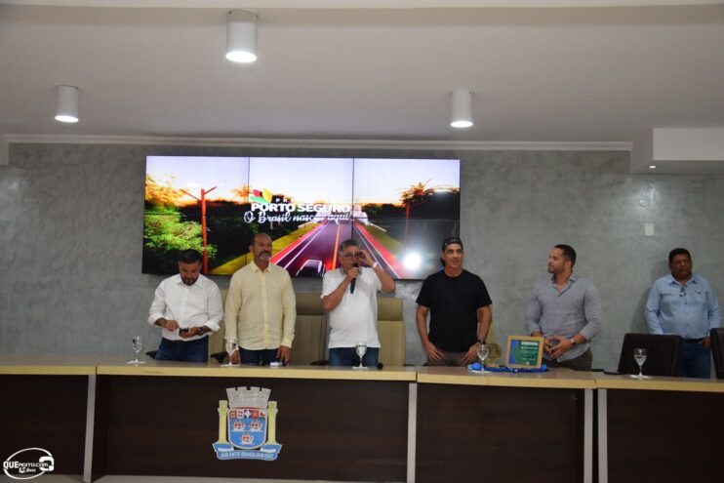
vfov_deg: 35.5
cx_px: 362
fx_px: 754
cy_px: 242
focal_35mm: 38
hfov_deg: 51.3
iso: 800
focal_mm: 25
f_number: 5
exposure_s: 1/100
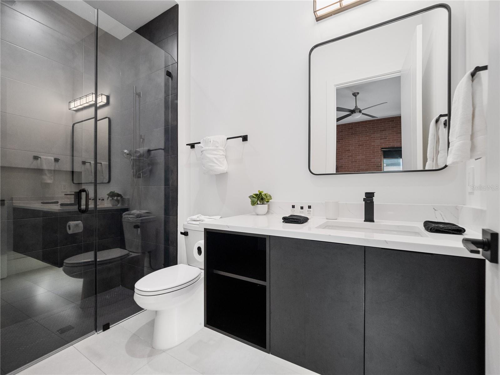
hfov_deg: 102.1
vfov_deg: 85.7
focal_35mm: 14
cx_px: 250
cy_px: 188
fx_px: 202
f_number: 3.2
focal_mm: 7
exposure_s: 1/100
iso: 1600
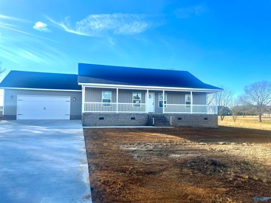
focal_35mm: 26
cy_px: 102
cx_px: 136
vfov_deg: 53.1
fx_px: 204
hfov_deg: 67.3
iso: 50
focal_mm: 5.7
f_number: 1.5
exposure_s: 1/2571
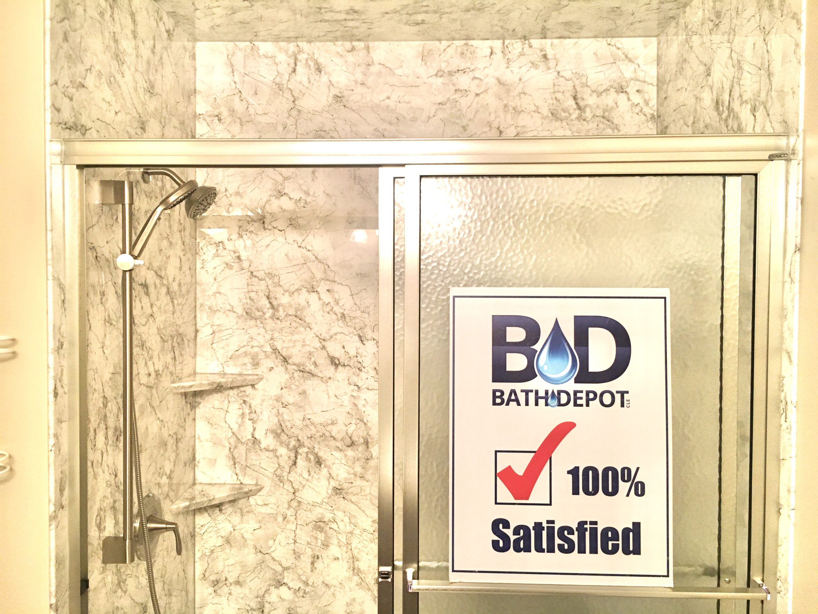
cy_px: 307
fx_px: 685
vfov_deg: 48.2
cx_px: 409
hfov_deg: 61.7
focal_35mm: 29
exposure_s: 1/30
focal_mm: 4.15
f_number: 2.2
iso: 100
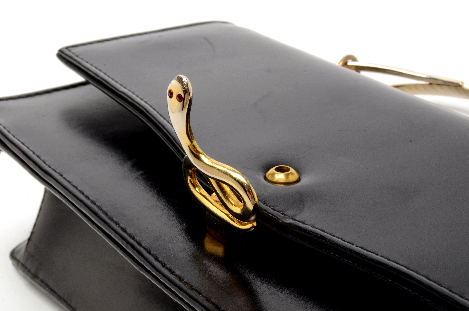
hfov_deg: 24.7
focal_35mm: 82
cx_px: 234
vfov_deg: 16.5
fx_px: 1073
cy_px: 156
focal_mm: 55
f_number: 22
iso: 400
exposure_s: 1/125
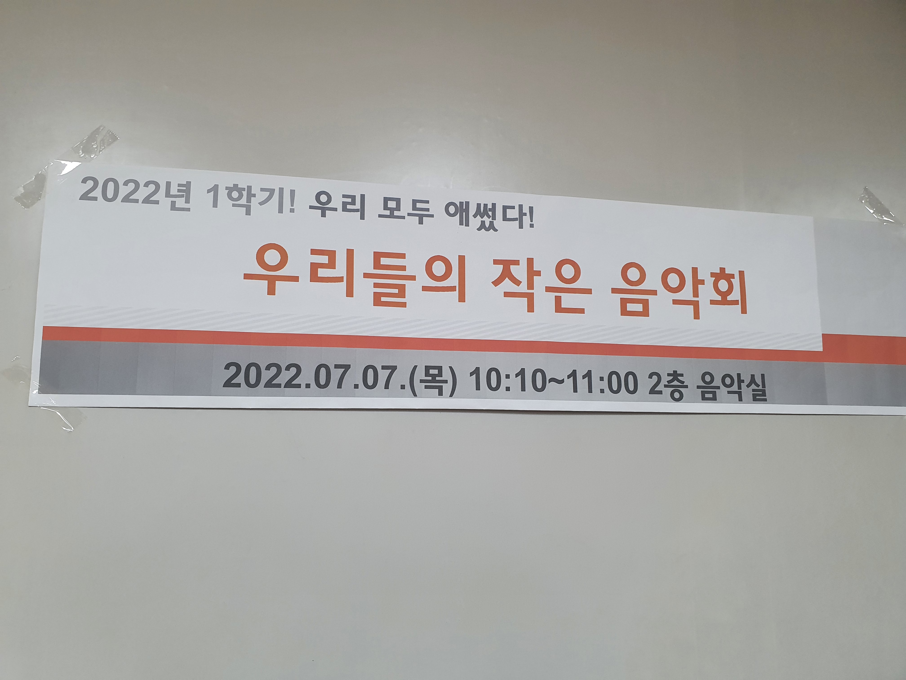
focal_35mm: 26
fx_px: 680
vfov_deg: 53.1
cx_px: 453
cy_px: 340
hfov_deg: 67.3
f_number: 2.4
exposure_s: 1/60
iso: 200
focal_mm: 4.32
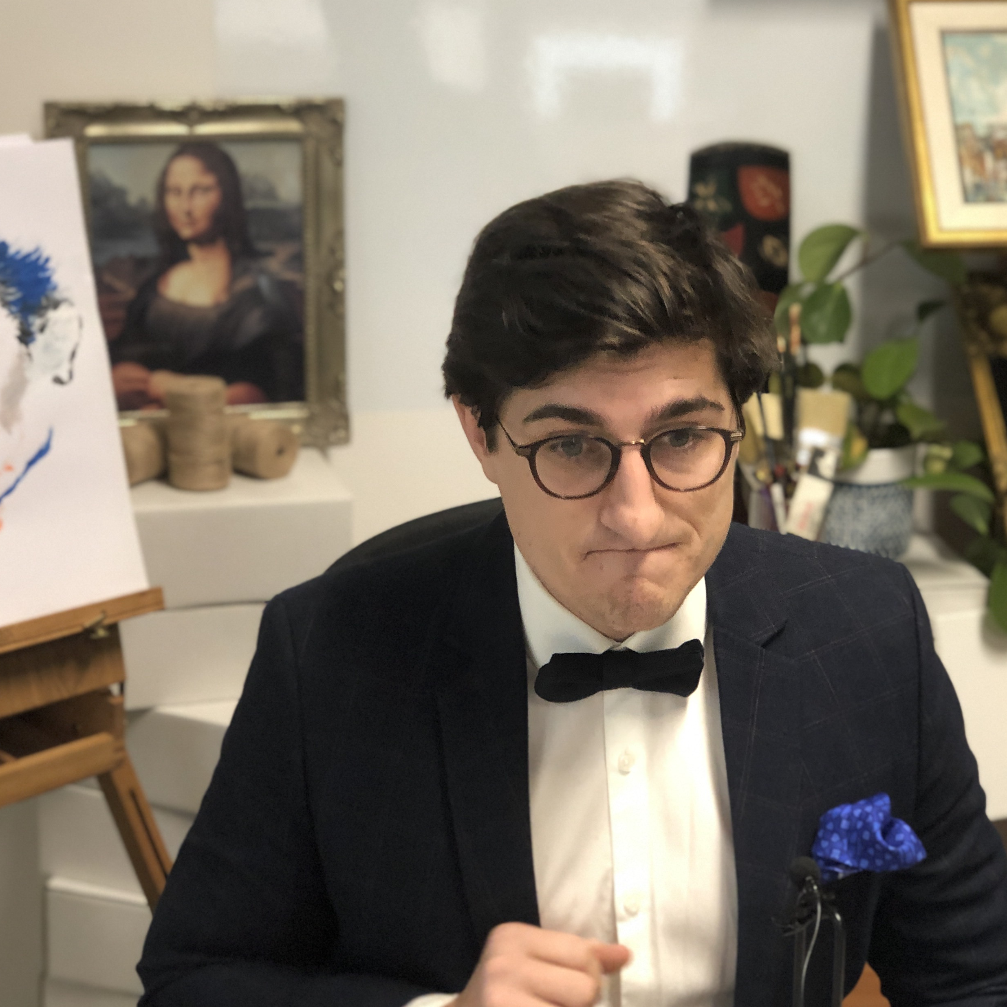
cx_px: 532
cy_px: 428
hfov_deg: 23.1
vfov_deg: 23.0
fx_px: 2468
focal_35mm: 75
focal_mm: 6
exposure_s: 1/25
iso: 125
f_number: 2.4
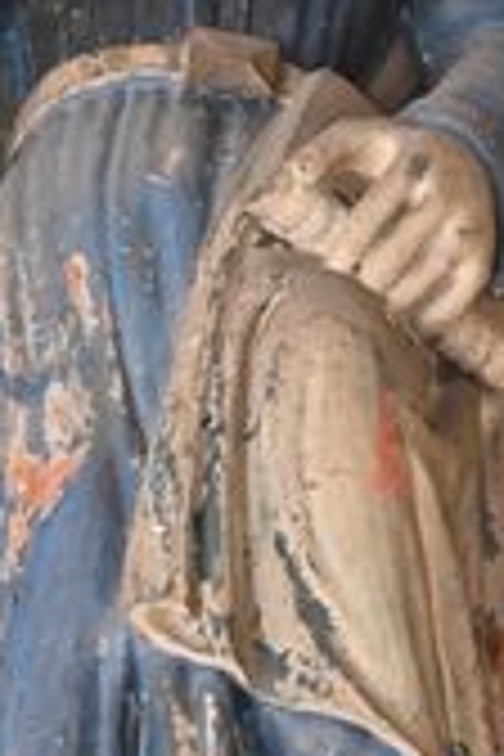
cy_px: 162
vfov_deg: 2.5
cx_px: 320
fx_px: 17513
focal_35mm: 834
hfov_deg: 1.6
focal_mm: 200
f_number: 6.3
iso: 6400
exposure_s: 1/60
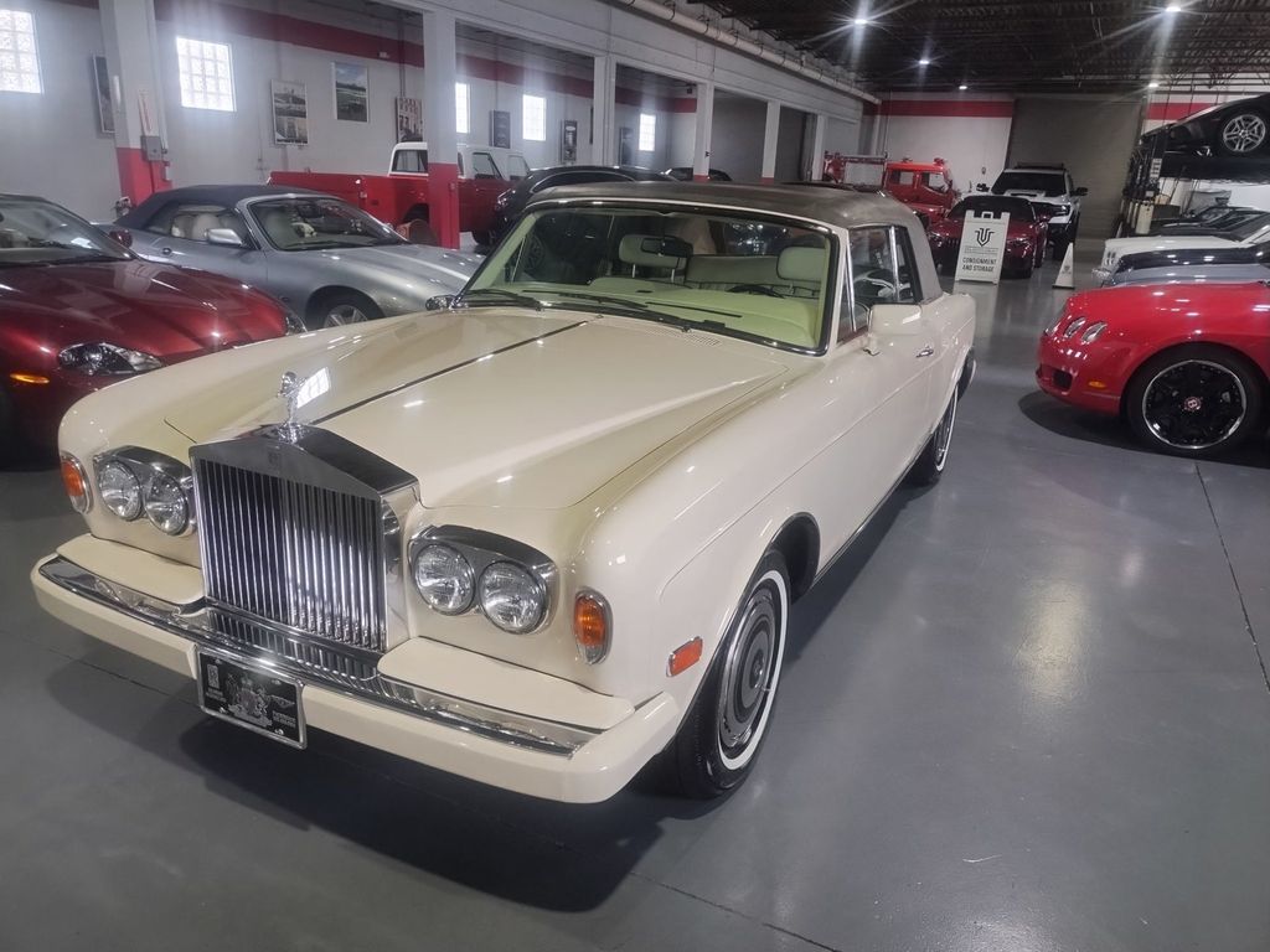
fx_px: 917
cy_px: 476
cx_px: 635
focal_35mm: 25
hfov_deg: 69.4
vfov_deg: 54.9
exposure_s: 1/120
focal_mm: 4.71
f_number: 1.7
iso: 120
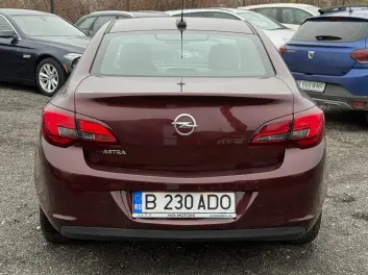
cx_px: 183
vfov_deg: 29.6
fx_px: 520
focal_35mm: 49
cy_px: 139
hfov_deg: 38.9
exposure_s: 1/411
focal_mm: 6.76
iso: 64
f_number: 1.78
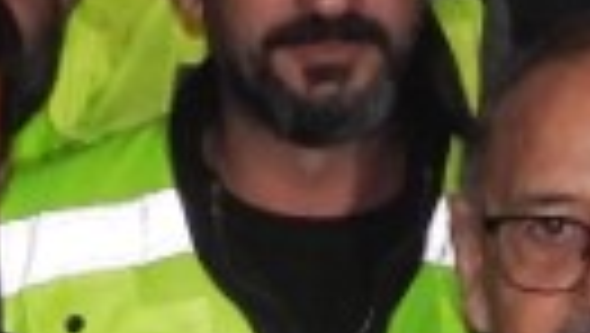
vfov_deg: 3.2
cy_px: 549
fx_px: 5873
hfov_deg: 5.7
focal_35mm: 375
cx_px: 595
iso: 200
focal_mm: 7.9
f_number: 3.2
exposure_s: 1/30
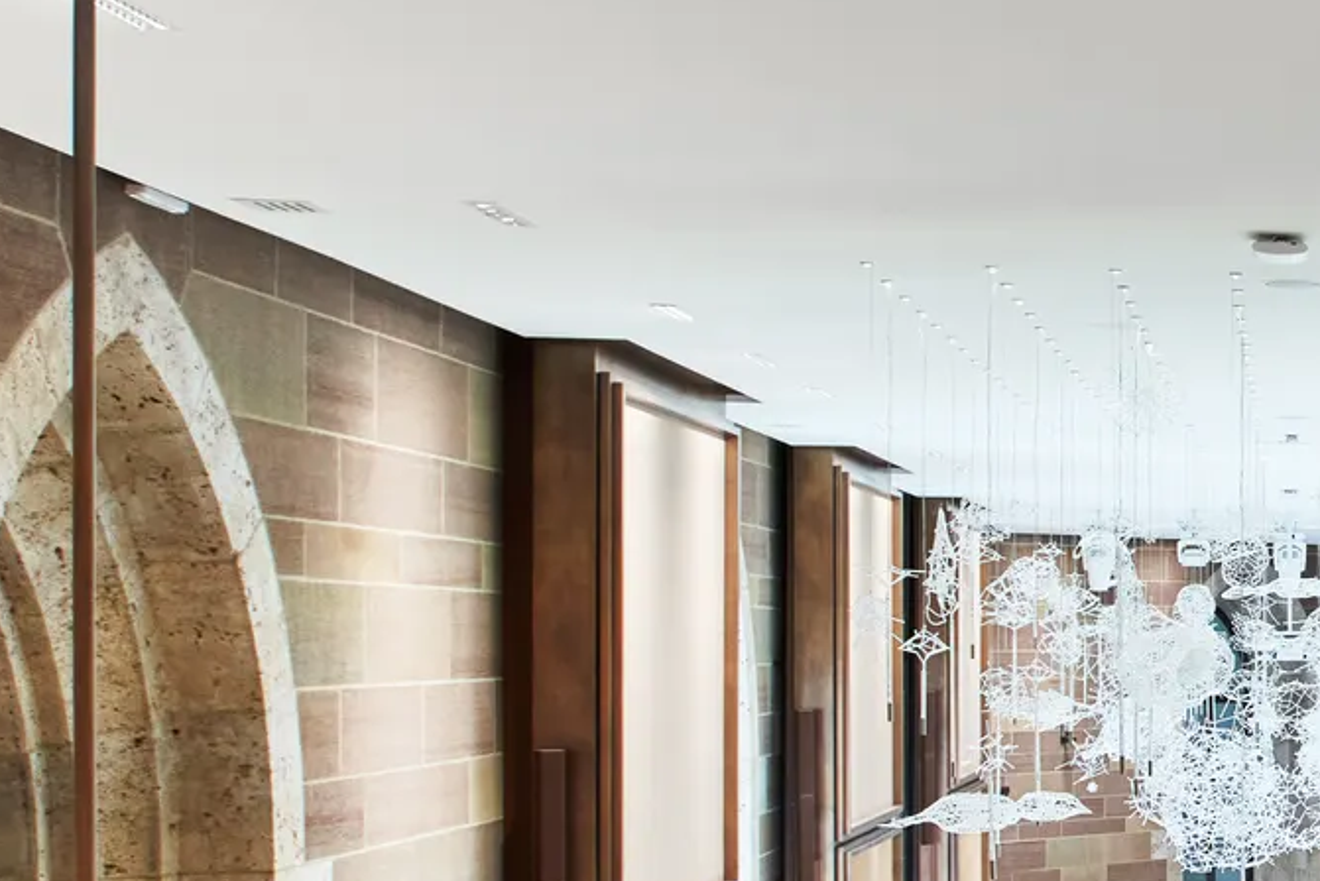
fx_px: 2238
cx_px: 1883
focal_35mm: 61
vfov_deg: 22.2
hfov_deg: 26.0
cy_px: 607
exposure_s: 1/30
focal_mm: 16
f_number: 5.6
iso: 800
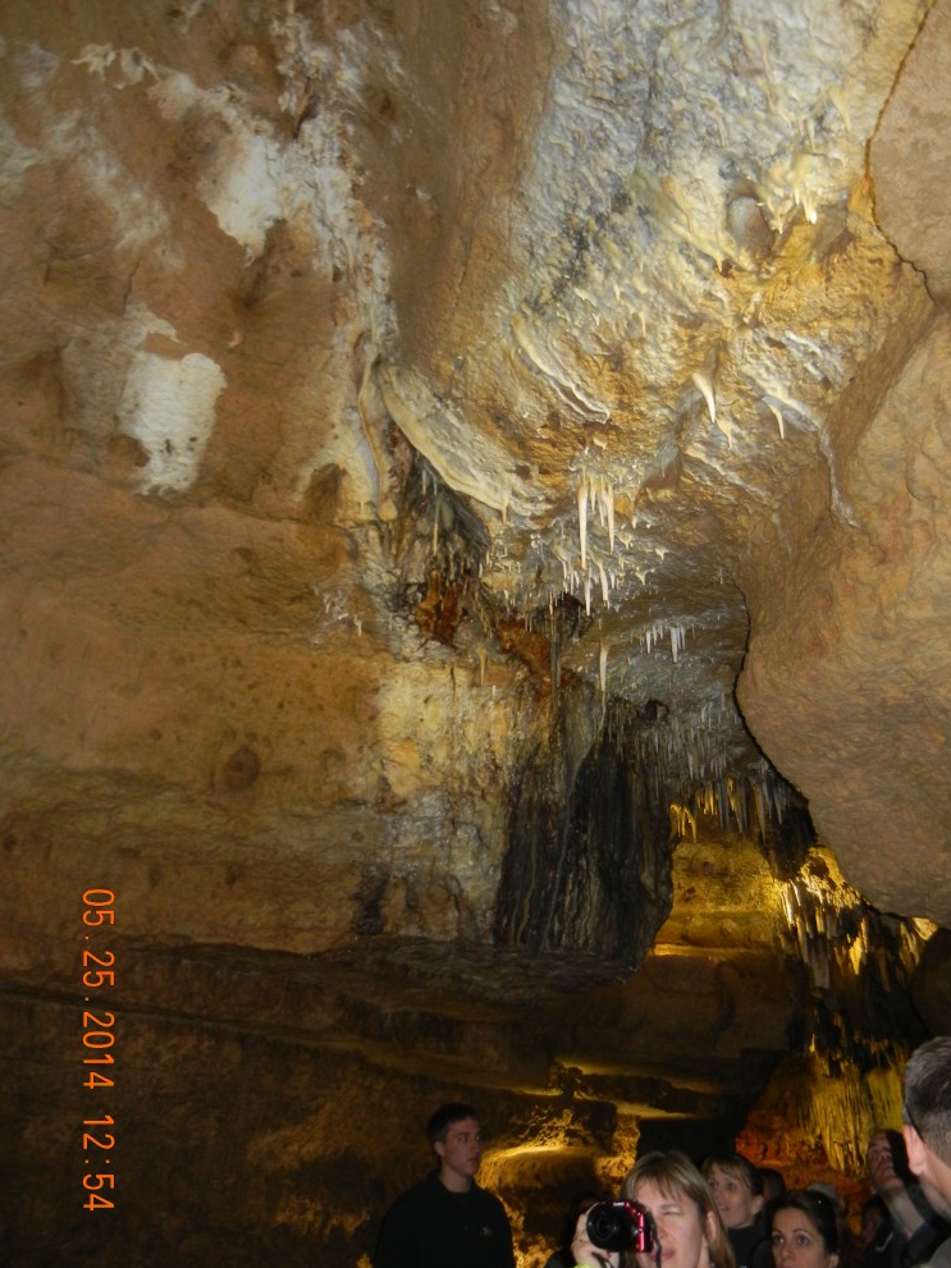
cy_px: 636
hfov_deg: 45.4
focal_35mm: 31
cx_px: 488
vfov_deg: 58.4
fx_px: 1136
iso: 395
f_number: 3.5
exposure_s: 1/30
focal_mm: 5.4
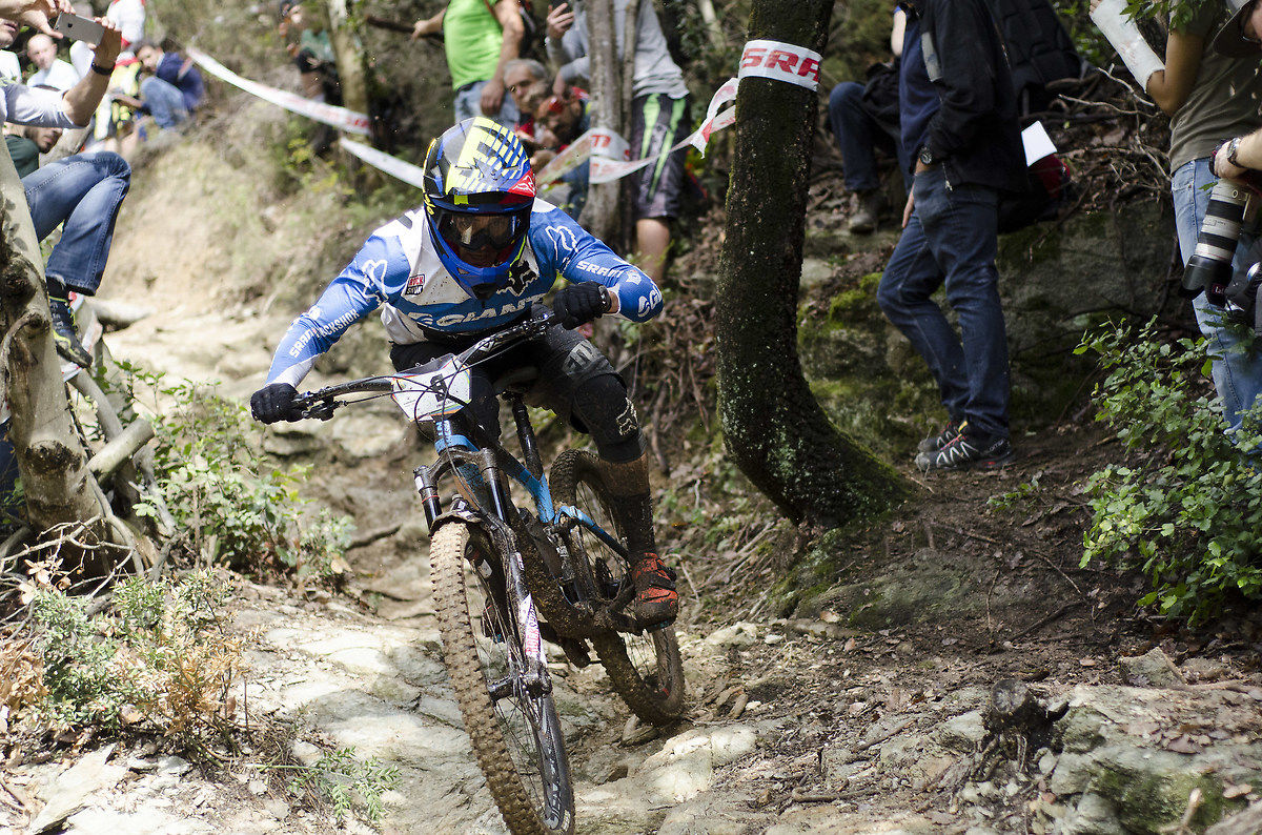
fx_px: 2623
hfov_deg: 27.1
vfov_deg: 18.1
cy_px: 418
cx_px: 631
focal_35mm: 75
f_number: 2.2
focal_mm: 50
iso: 640
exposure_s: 1/5000
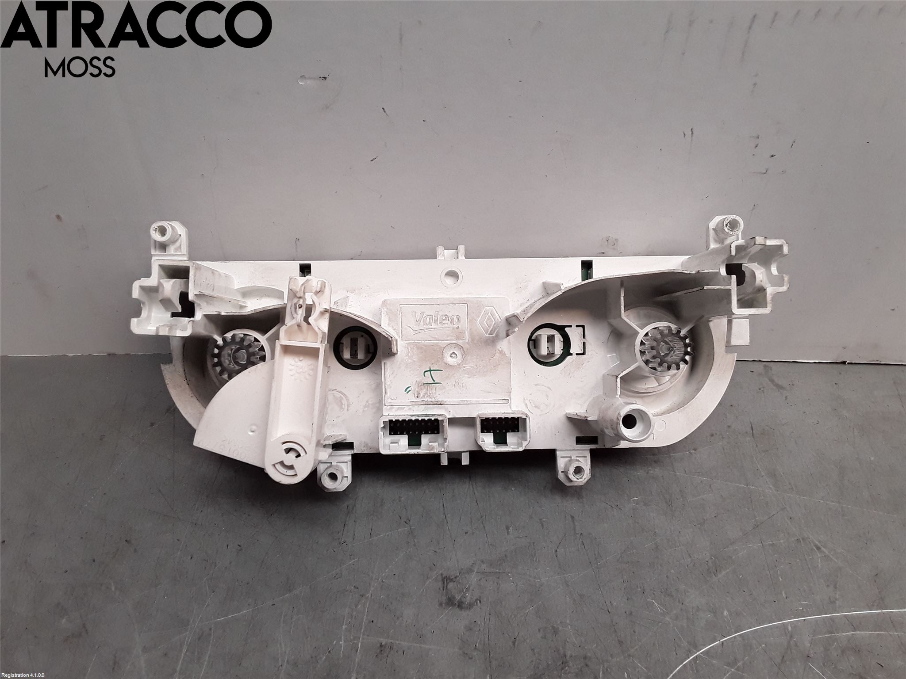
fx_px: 733
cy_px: 340
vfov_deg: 49.7
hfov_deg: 63.4
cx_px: 453
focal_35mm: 28
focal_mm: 2.91
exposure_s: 1/180
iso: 100
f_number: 1.9
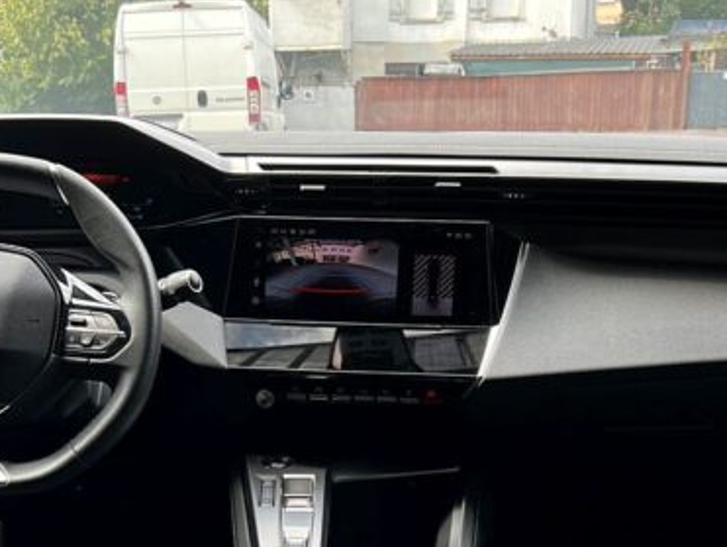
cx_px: 321
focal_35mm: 56
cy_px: 523
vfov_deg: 25.1
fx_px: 1177
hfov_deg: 34.3
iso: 40
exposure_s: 1/224
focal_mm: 5.7
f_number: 1.5
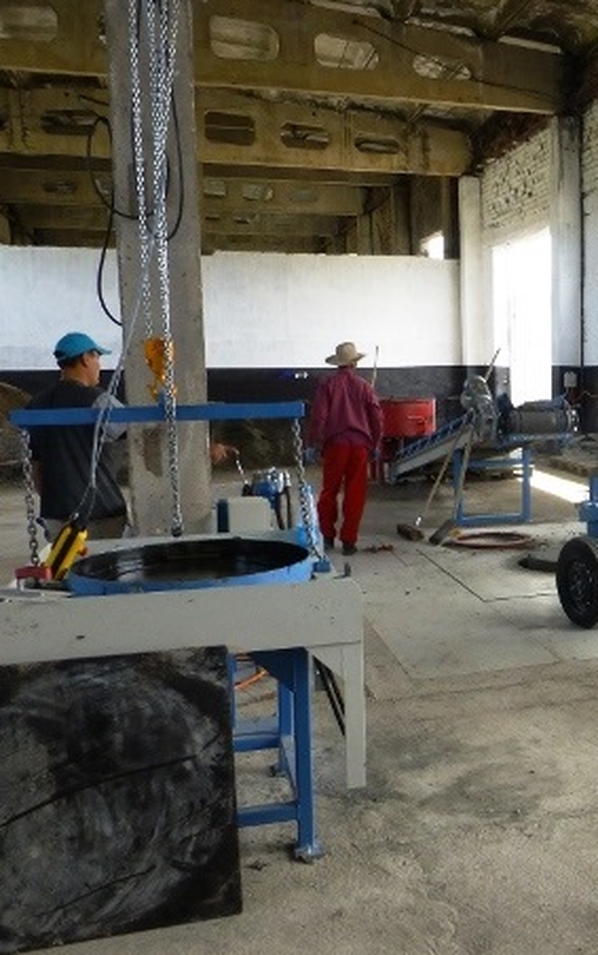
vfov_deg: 54.0
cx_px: 549
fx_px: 938
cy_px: 492
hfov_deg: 33.3
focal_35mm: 36
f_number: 3.3
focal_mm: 4.3
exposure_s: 1/200
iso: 200
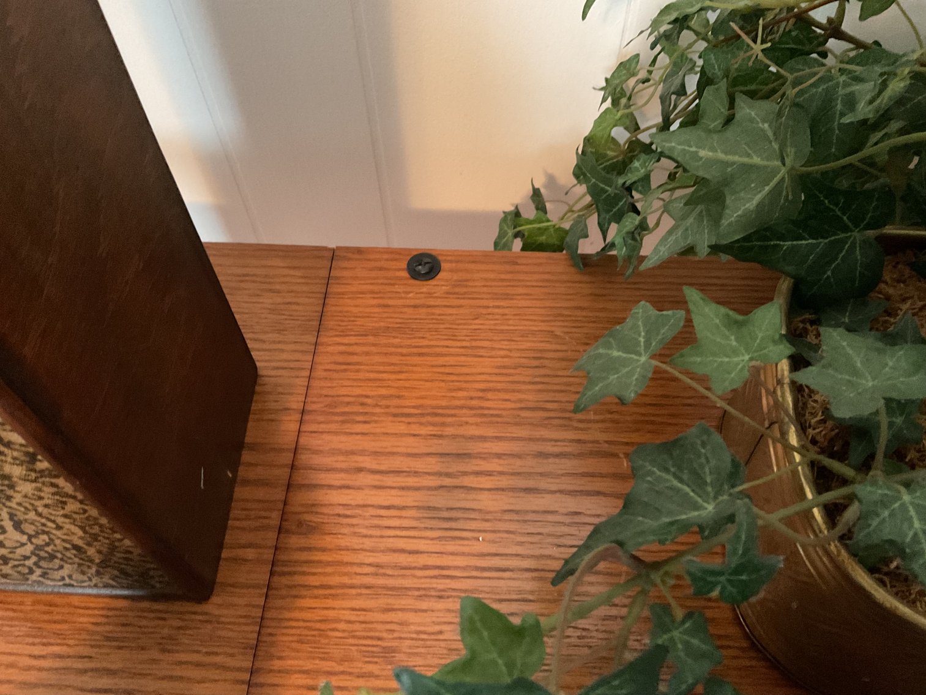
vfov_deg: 48.2
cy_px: 348
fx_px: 776
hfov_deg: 61.7
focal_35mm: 29
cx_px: 463
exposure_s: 1/24
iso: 500
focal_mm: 3
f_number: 1.8
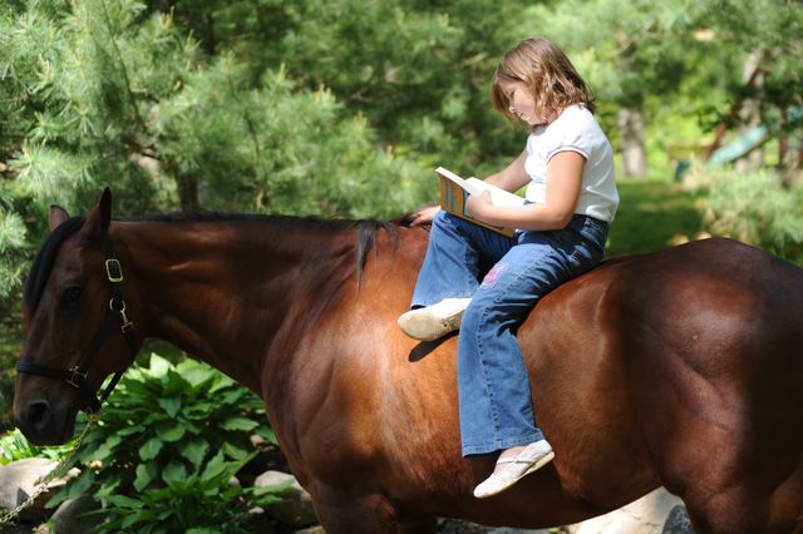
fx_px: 1561
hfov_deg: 28.9
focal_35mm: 70
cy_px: 267
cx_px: 402
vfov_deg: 19.4
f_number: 2.8
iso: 200
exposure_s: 1/400
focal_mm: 70
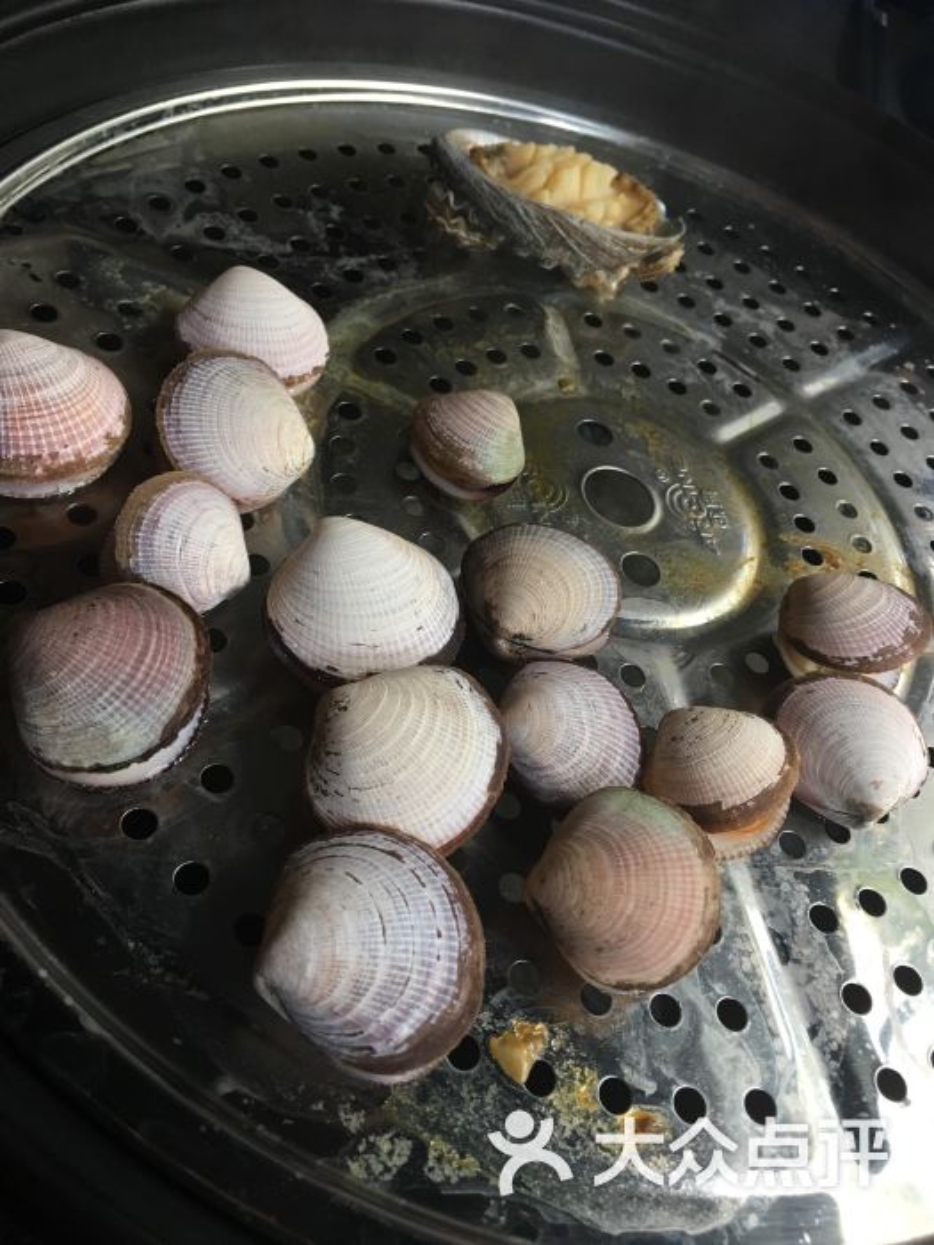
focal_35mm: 29
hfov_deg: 48.2
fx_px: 1043
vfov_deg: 61.7
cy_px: 622
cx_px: 467
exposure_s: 1/17
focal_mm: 4.15
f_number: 2.2
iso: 64
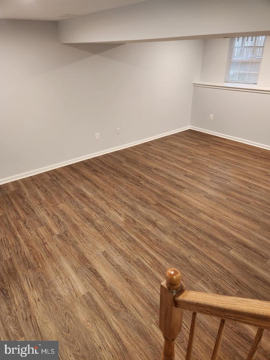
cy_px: 180
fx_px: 239
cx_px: 135
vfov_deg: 73.9
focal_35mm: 23
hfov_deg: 58.9
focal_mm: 5.4
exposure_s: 1/120
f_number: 1.8
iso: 400
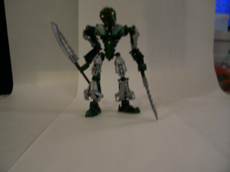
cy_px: 86
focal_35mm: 34
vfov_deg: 41.8
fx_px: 226
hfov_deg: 54.0
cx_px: 115
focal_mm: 5.6
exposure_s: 1/8
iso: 160
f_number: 2.7
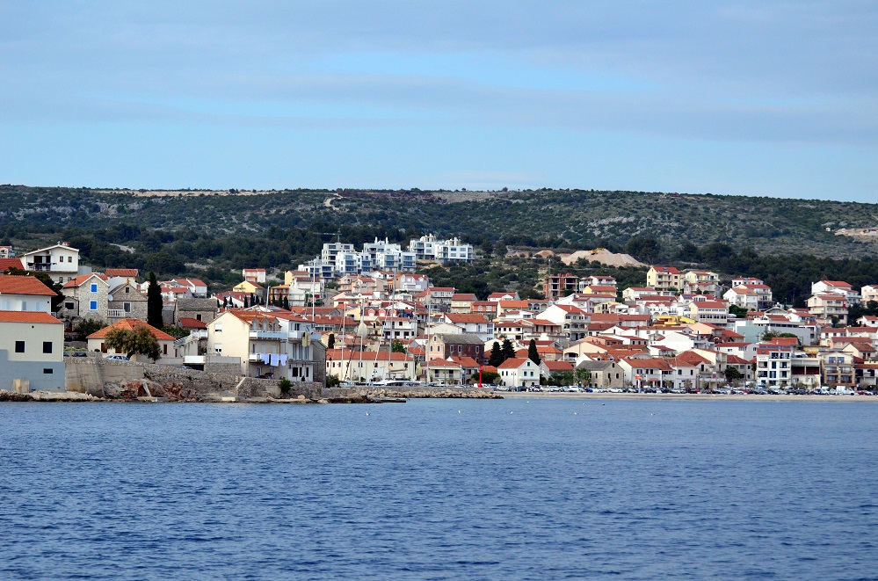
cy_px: 290
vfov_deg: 11.1
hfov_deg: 16.7
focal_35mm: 123
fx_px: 2993
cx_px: 439
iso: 800
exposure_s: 1/4000
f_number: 4.5
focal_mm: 82
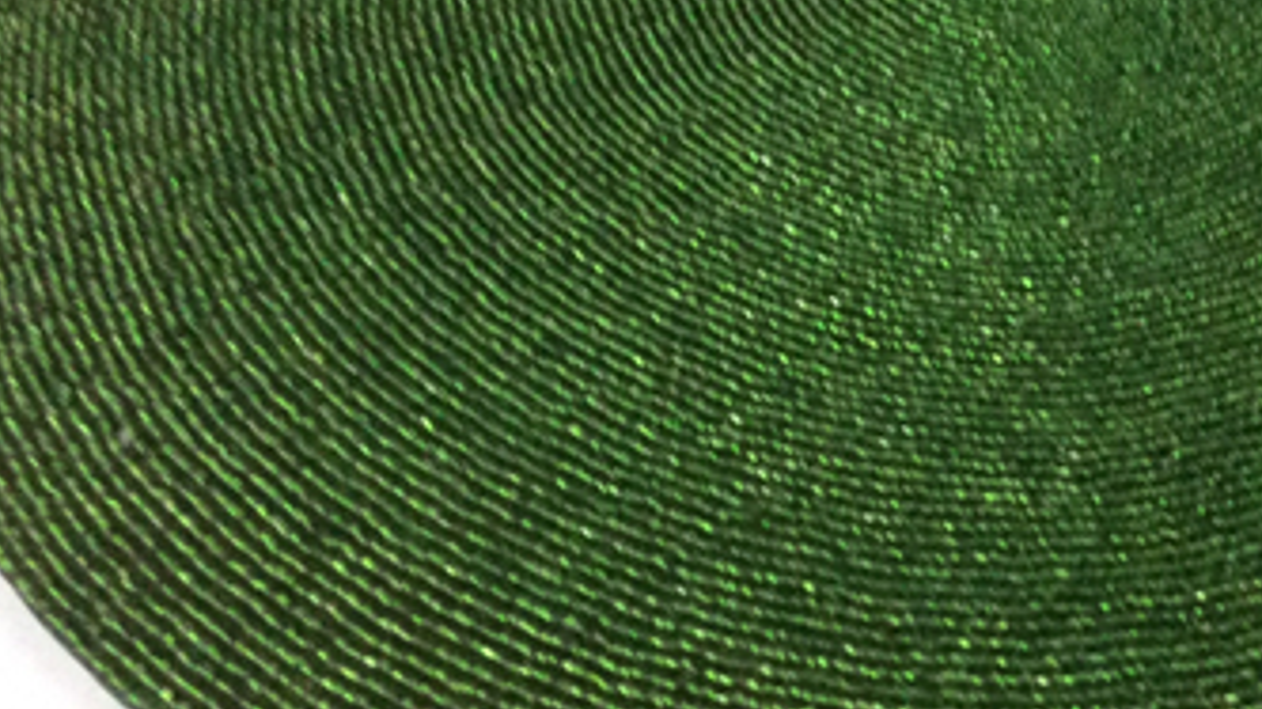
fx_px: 2241
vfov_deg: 17.8
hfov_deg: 30.5
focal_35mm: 67
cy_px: 110
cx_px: 1057
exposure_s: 1/20
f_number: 2.4
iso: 250
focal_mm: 3.3
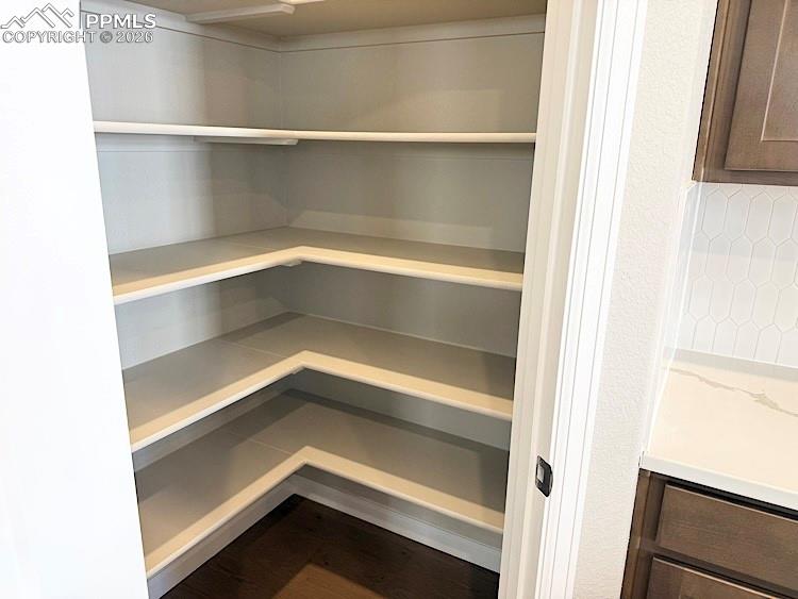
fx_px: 553
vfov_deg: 56.8
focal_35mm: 24
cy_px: 300
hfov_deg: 71.6
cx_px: 399
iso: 125
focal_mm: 6.76
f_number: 1.78
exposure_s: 1/120
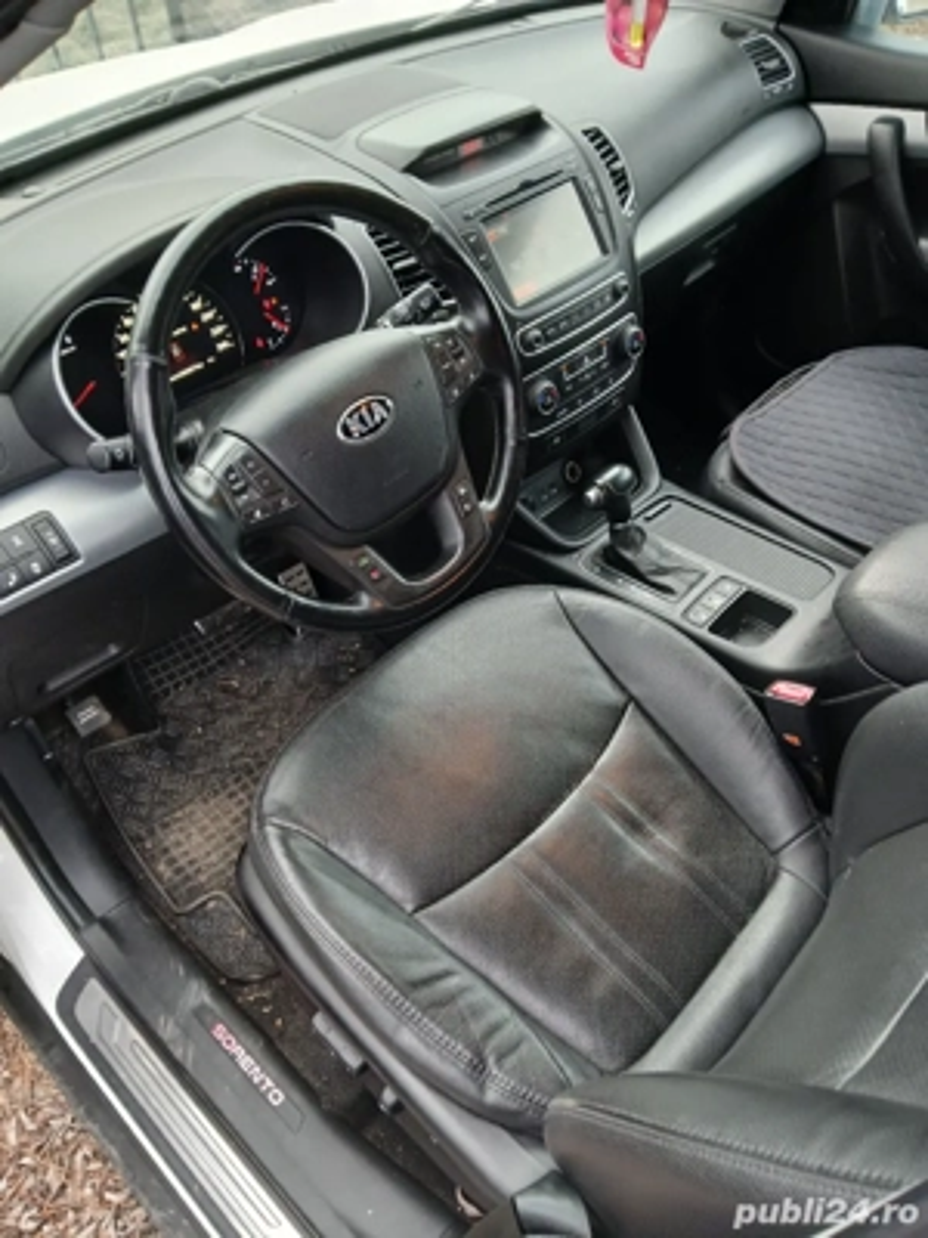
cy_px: 619
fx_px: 929
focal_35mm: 26
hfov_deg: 53.1
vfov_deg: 67.3
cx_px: 464
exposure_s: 1/50.3
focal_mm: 3.98
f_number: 1.8
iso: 250
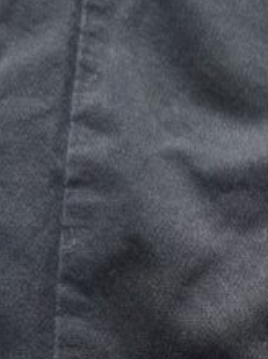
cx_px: 376
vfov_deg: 20.3
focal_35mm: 84
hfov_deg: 16.3
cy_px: 528
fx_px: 868
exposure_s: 1/100
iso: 250
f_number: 1.8
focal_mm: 5.54
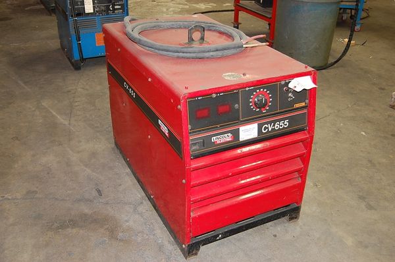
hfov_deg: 49.6
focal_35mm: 39
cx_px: 198
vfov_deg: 34.1
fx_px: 427
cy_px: 131
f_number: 4
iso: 400
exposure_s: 1/60
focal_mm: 26
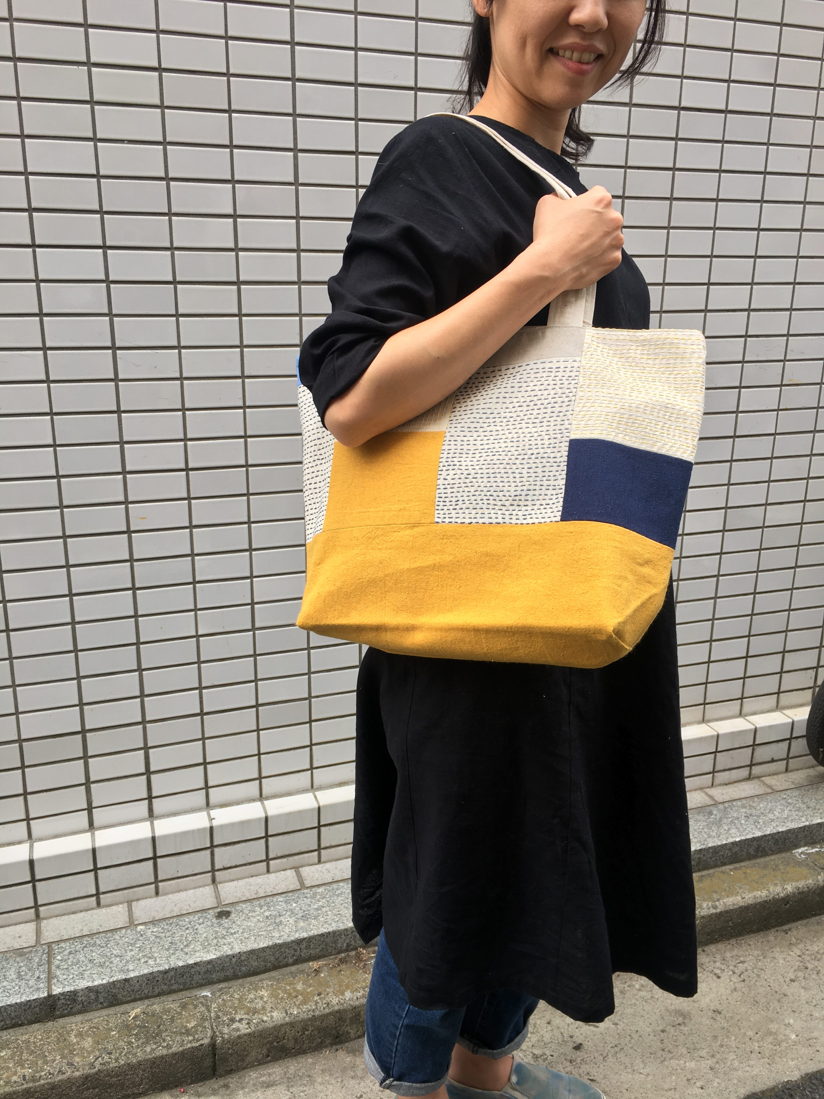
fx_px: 920
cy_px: 550
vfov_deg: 61.7
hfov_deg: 48.2
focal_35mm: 29
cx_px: 412
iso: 25
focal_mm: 4.15
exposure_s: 1/134
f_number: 2.2
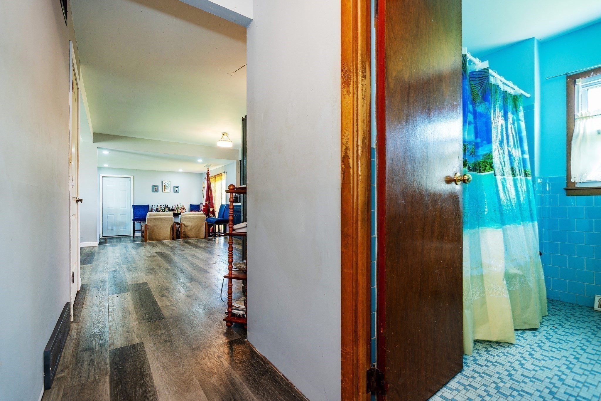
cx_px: 300
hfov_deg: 96.7
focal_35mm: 16
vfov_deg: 73.7
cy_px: 200
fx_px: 267
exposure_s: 1/3
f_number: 6.3
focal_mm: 16
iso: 100
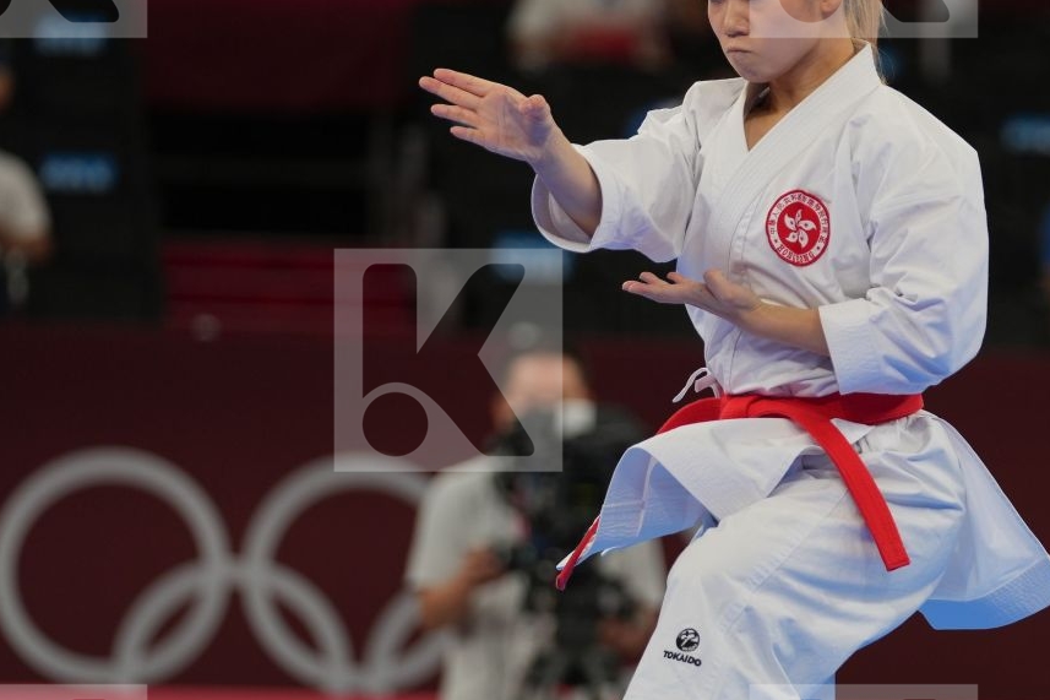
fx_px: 10293
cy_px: 360
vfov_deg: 3.9
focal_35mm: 353
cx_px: 864
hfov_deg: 5.8
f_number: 2.8
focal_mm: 168
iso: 250
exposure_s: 1/500
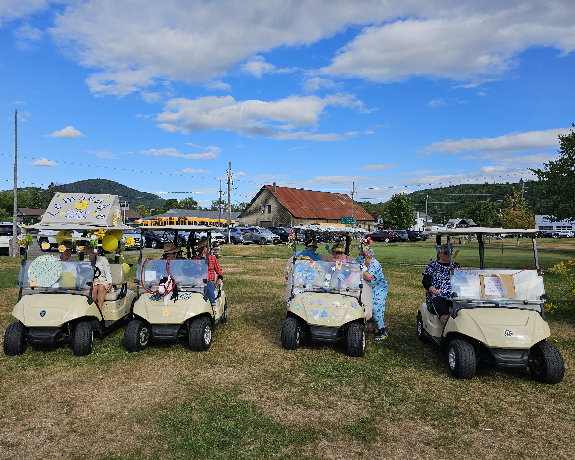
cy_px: 230
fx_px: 408
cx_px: 270
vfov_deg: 58.8
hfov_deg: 70.2
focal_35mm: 24
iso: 10
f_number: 1.7
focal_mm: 6.3
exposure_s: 1/784
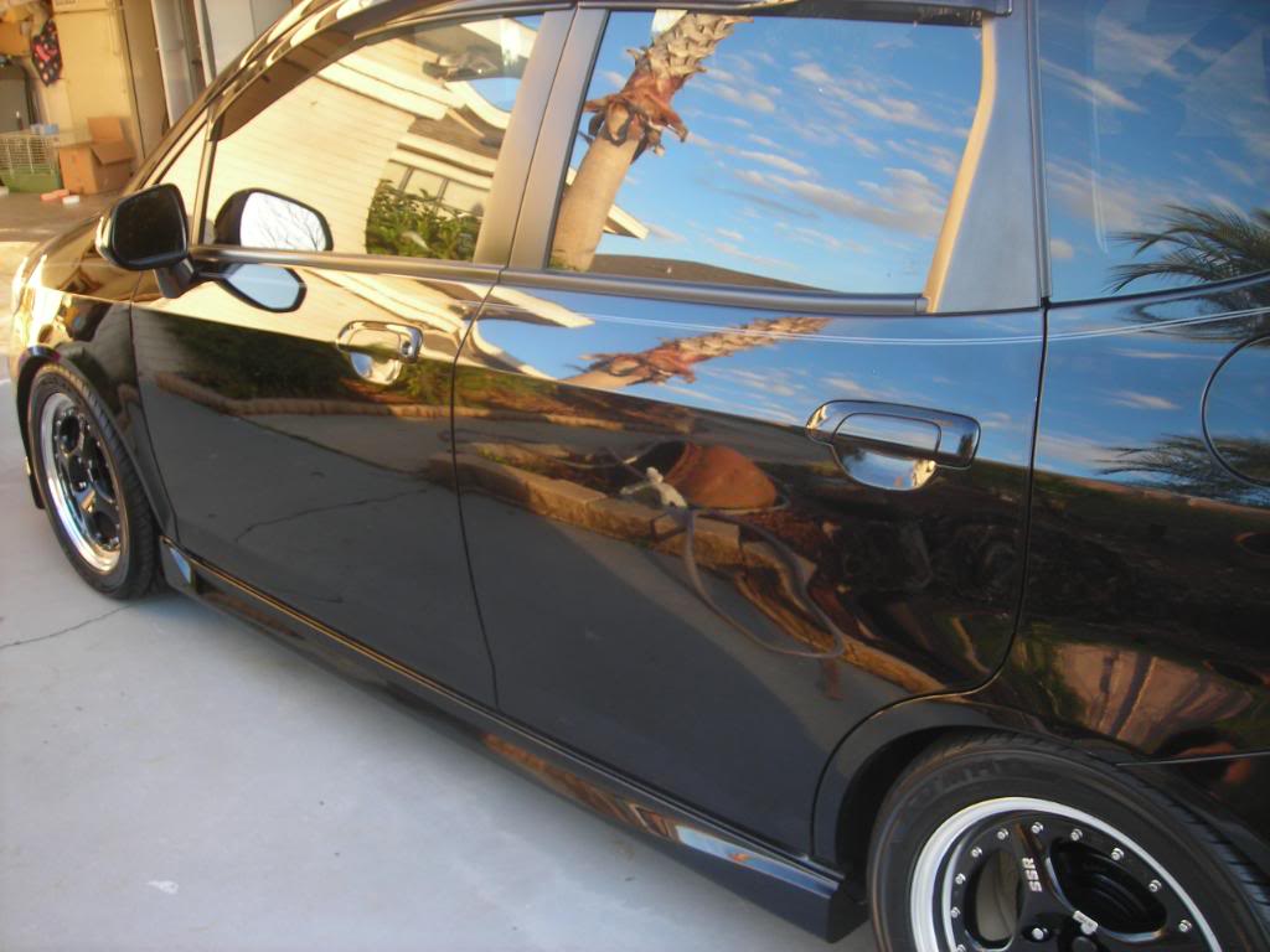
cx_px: 635
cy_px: 476
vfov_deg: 37.7
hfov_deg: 49.0
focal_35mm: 38
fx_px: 1394
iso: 50
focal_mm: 6.3
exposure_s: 1/18
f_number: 3.2
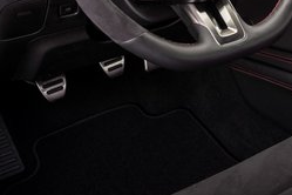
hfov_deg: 26.5
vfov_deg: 18.5
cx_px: 324
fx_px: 568
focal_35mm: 70
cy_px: -32
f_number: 5
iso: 250
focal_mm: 29
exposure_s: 1/80
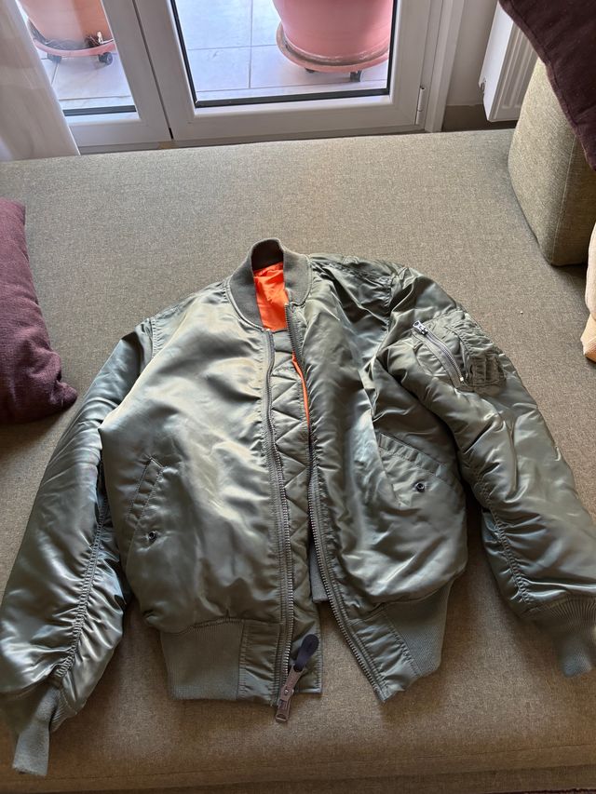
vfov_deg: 67.3
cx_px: 298
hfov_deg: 53.1
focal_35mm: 26
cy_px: 397
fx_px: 597
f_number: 1.6
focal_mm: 5.96
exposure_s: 1/60
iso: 400
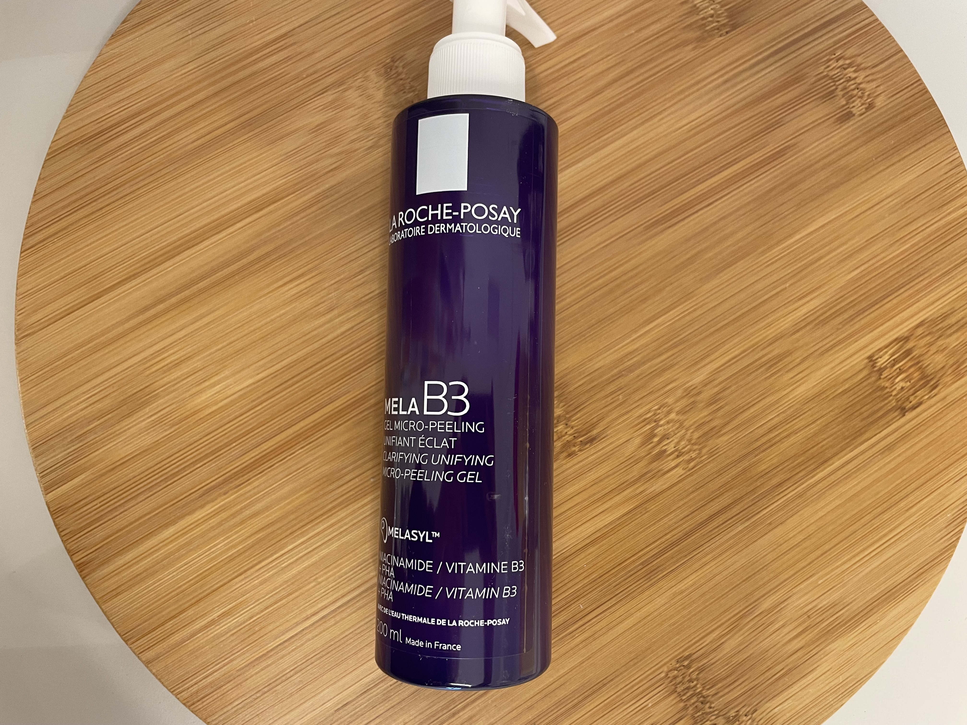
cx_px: 484
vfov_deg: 53.1
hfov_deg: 67.3
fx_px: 726
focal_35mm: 26
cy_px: 362
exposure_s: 1/50
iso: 160
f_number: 1.6
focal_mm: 4.2
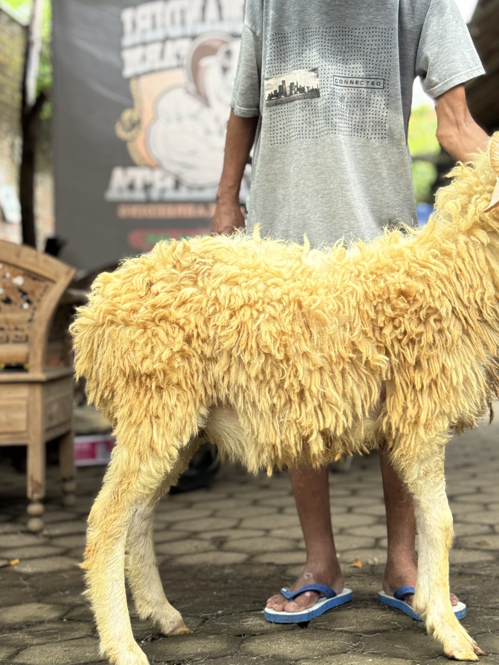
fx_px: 1269
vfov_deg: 29.3
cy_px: 274
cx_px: 332
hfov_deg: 22.2
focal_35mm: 66
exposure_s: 1/121
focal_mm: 6.76
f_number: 1.78
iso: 80
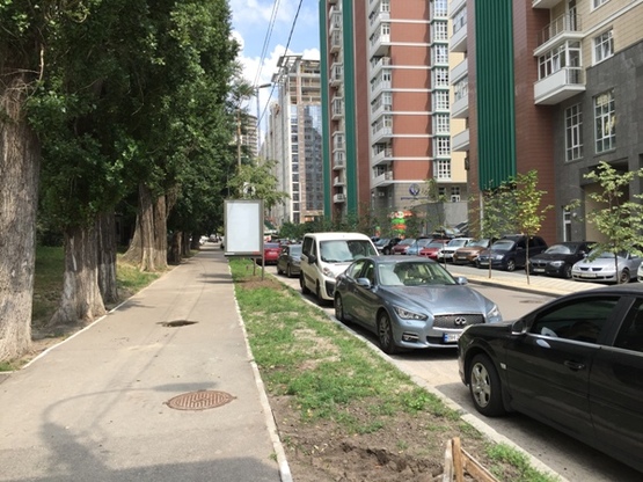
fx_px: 539
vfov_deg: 48.2
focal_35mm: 29
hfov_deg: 61.7
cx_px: 322
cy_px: 241
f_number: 2.2
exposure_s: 1/964
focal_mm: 4.15
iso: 32
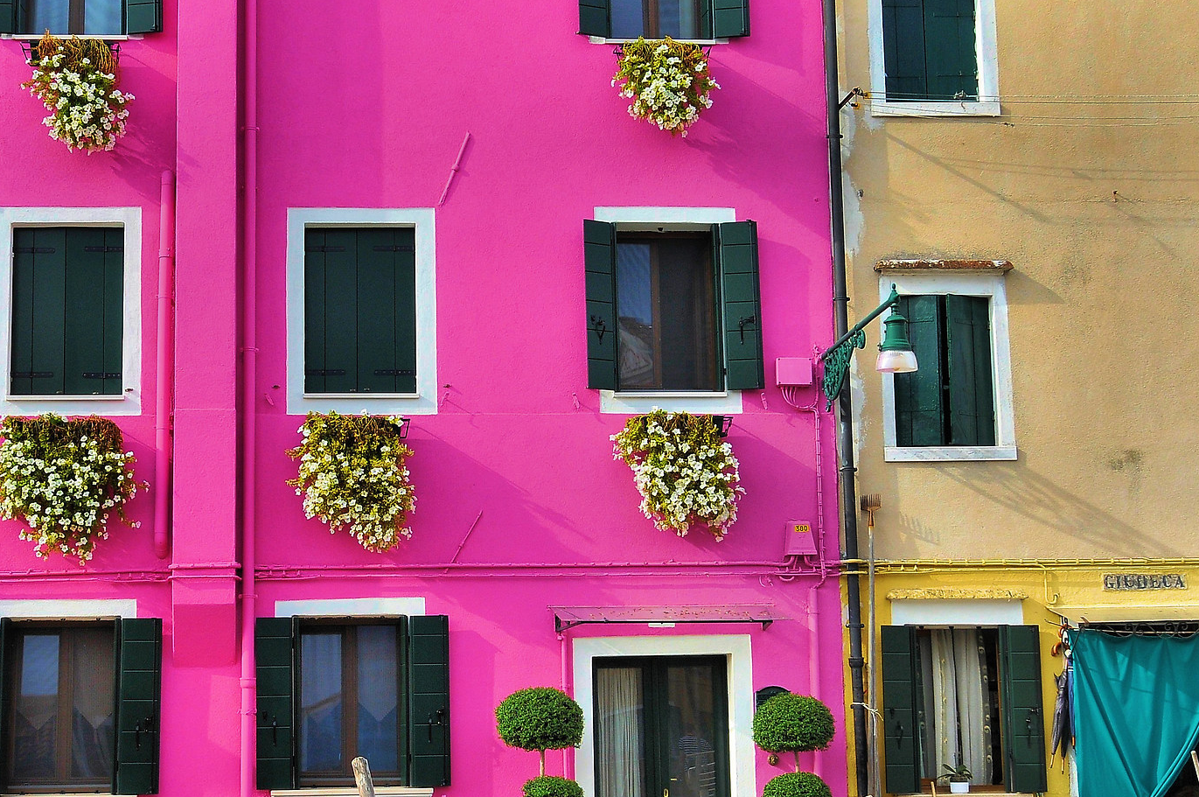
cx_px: 459
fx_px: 2096
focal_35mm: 63
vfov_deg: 21.5
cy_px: 406
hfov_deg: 31.8
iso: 200
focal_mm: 24
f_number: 9
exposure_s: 1/320
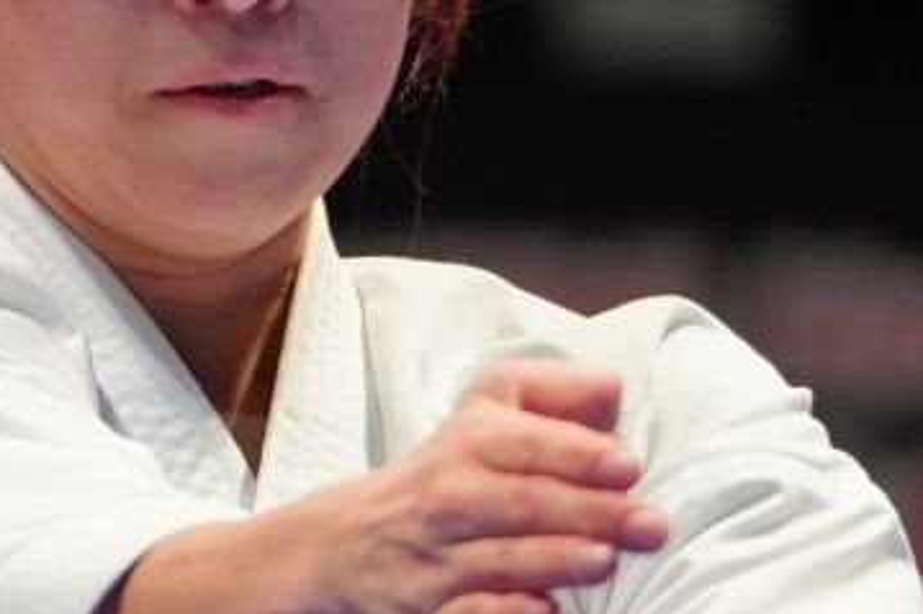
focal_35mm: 1480
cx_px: 411
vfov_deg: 0.9
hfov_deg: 1.4
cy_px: 308
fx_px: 37926
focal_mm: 197
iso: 800
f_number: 2.8
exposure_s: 1/500
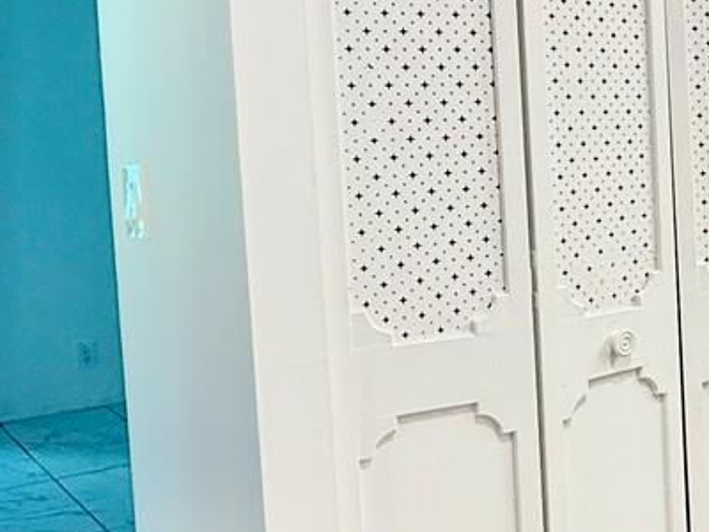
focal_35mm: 56
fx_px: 1147
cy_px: 200
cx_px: 815
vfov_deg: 26.0
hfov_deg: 30.1
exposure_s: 1/120
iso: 160
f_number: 2.2
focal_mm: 2.22
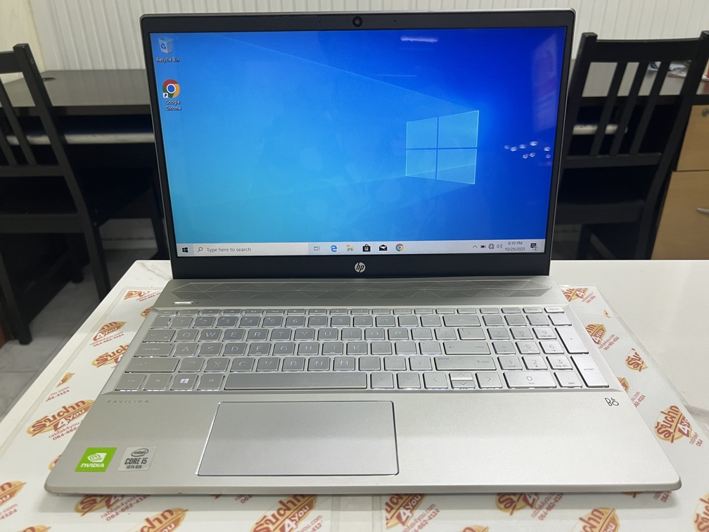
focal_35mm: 26
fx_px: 533
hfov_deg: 67.3
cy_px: 266
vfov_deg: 53.1
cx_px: 354
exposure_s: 1/50
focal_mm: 5.7
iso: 100
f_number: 1.5
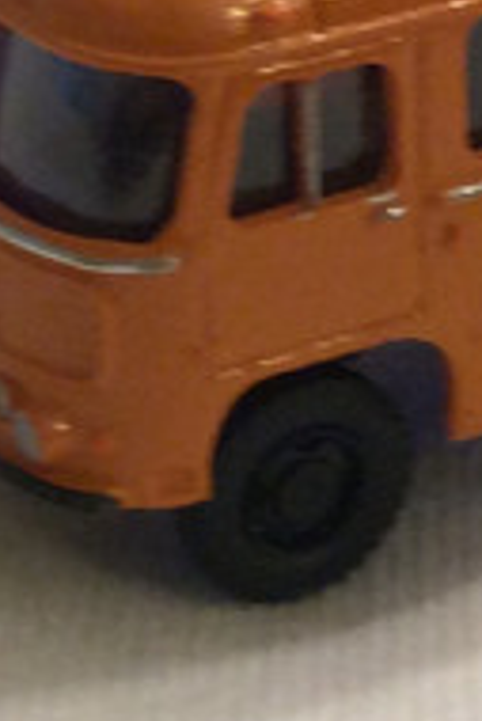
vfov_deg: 11.0
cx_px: 416
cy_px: 228
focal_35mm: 187
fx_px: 3748
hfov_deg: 7.3
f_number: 2.4
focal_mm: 3.3
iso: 50
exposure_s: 1/24
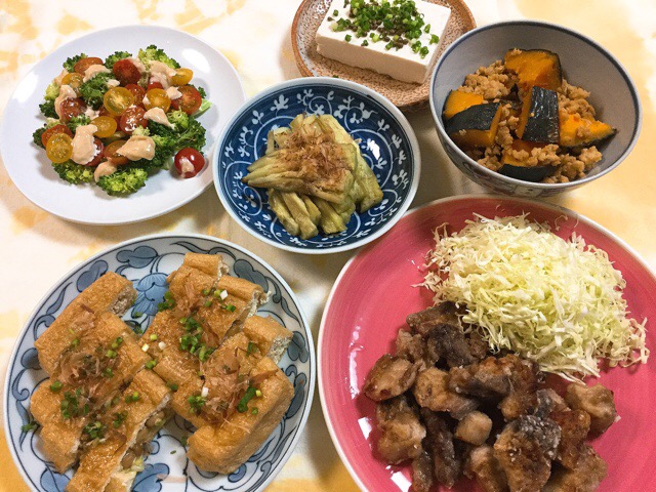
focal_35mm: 31
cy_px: 246
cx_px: 328
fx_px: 587
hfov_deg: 58.4
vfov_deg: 45.4
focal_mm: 3.3
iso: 125
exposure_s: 1/30
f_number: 2.4
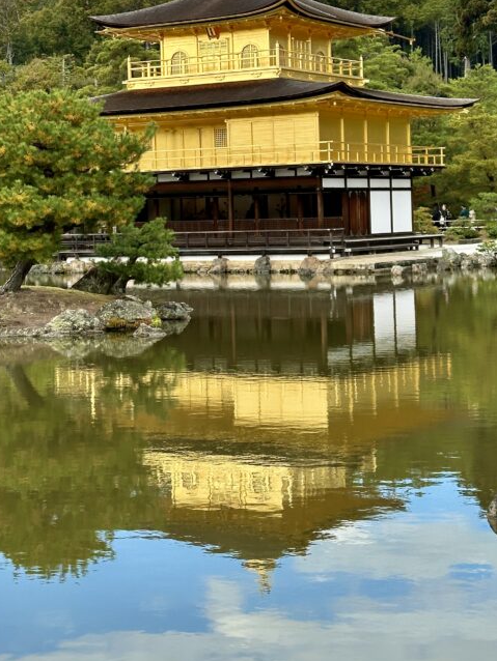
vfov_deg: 25.1
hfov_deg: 19.2
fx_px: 1473
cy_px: 194
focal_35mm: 77
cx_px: 254
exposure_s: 1/1613
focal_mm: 6.86
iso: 64
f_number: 1.78
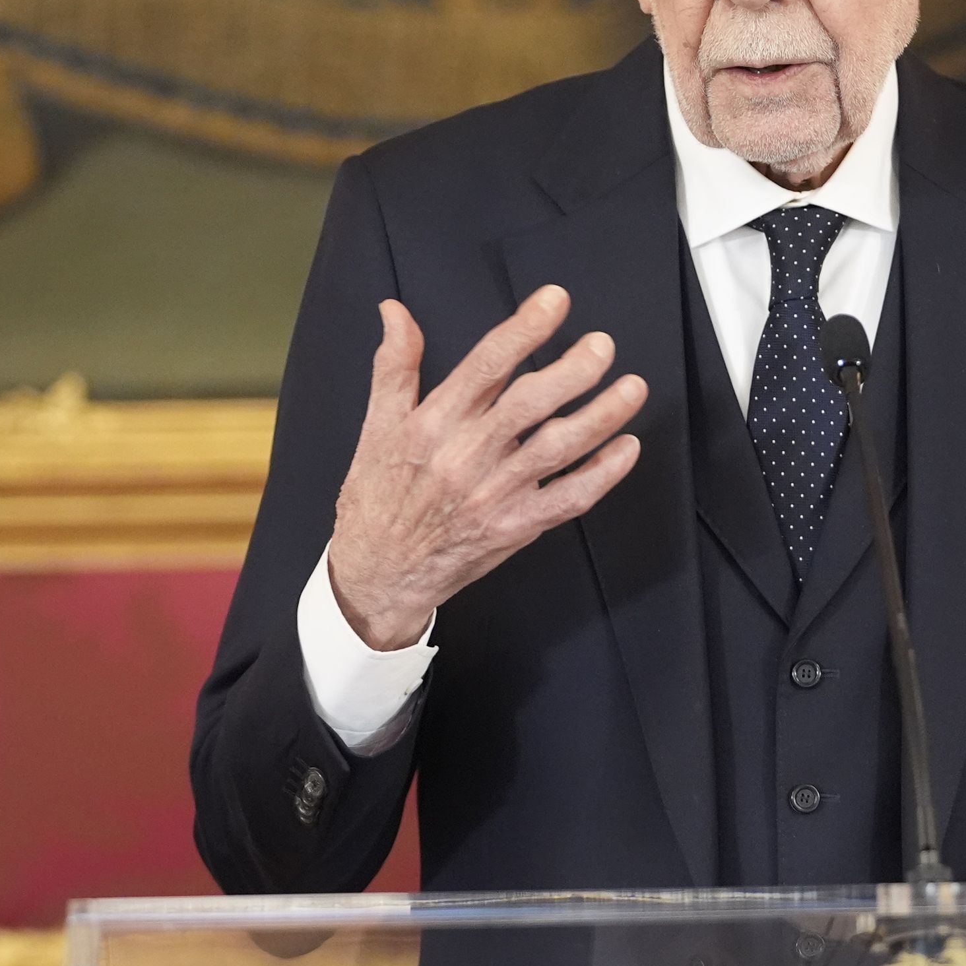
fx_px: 8651
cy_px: 265
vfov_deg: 6.4
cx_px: 480
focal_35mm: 274
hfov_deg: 6.4
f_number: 2.8
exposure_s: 1/320
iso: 4000
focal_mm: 118
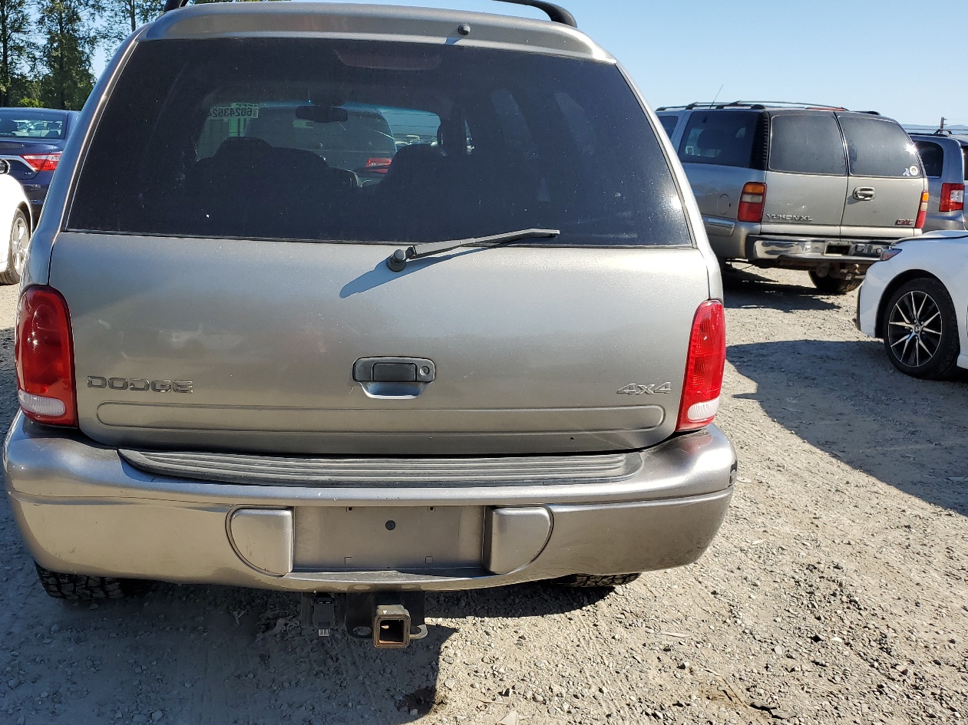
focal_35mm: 33
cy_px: 354
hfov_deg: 54.9
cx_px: 384
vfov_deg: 42.9
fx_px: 923
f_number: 1.5
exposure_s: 1/2500
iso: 50
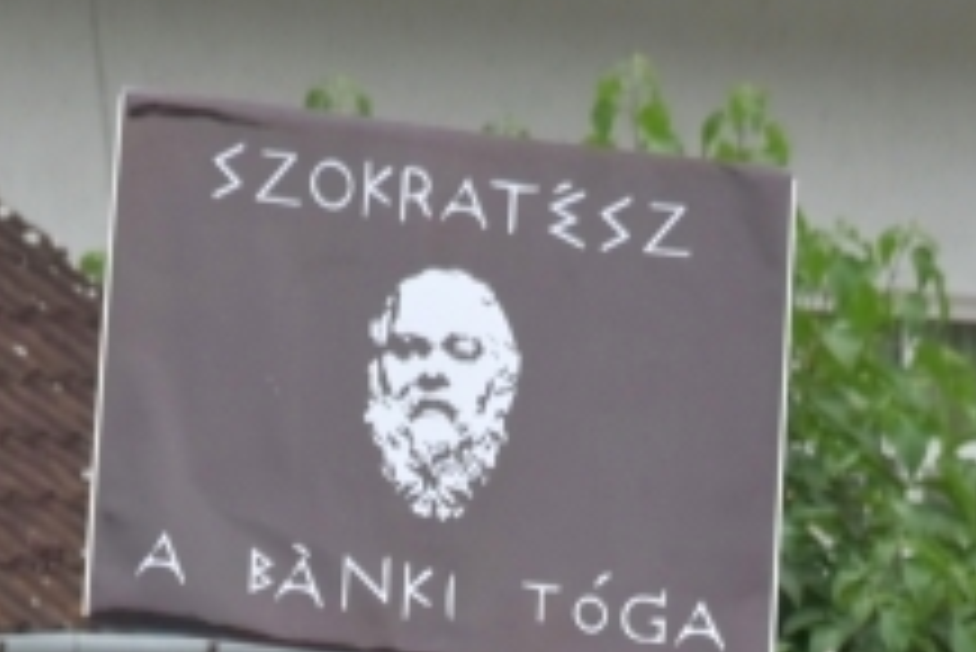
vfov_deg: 2.4
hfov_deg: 3.5
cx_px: 382
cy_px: 1045
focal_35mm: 581
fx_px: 15757
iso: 800
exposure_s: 1/80
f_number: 10
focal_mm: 105
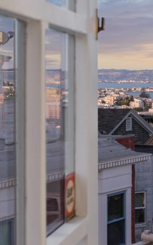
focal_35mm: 94
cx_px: 187
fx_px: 627
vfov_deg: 22.1
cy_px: 99
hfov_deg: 13.5
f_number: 10
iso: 400
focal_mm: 39
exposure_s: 1/1.25
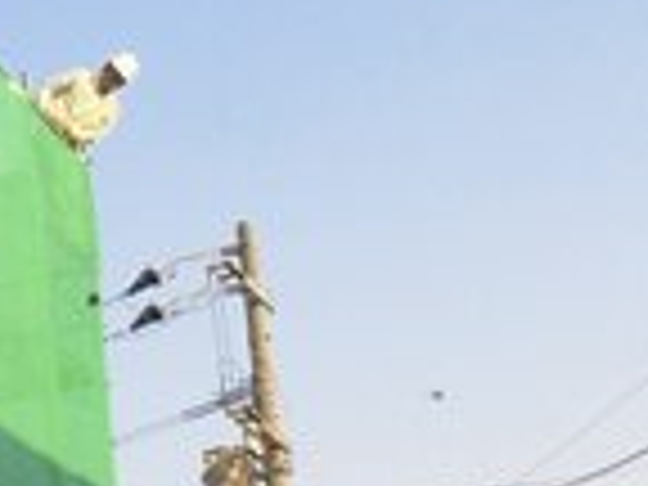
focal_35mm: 107
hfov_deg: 18.2
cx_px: 104
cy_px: 536
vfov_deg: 13.6
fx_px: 2003
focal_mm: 4.24
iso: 64
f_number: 3
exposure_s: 1/320
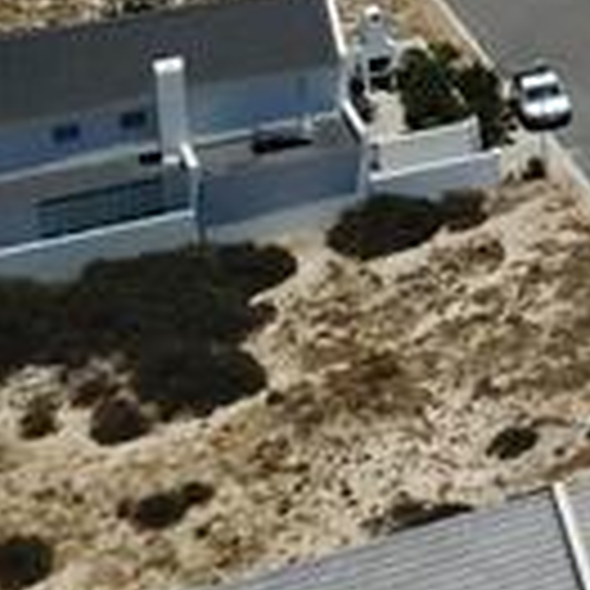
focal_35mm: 140
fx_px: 2700
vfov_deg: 11.5
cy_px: -482
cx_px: 1725
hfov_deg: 9.8
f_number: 2.2
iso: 100
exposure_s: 1/2809
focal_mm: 4.73
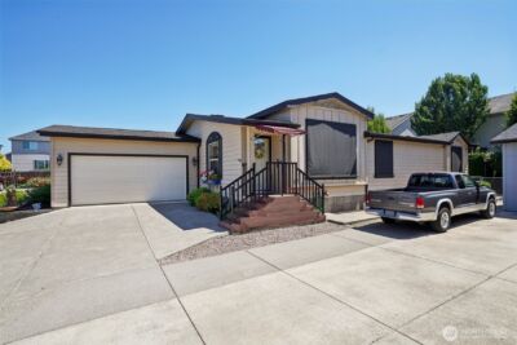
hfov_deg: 90.0
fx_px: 259
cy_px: 172
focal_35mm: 18
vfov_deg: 67.4
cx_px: 258
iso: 400
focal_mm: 18
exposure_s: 1/800
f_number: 8
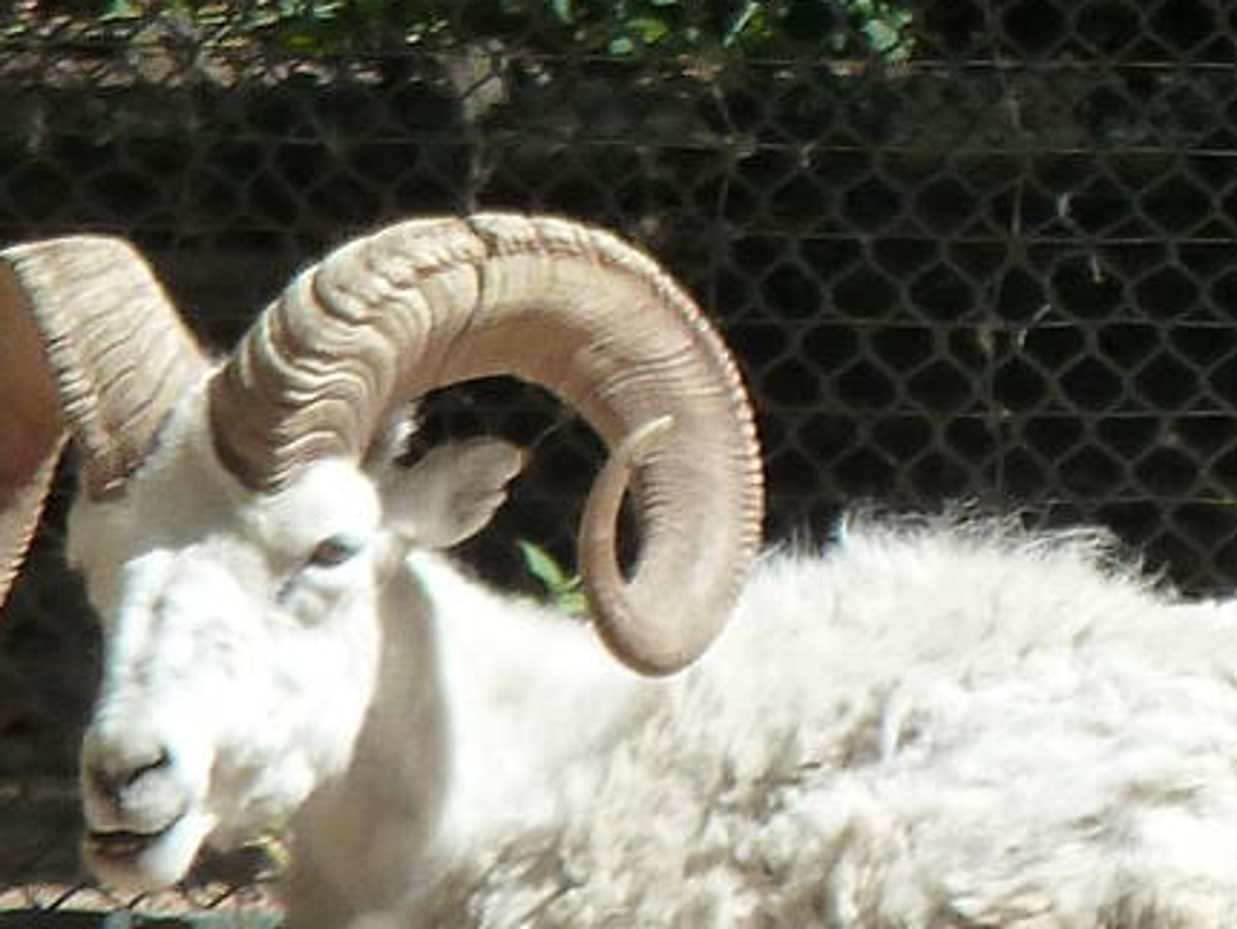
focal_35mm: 1483
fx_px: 53024
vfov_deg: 1.0
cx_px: 958
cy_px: 515
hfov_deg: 1.3
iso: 125
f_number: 4.9
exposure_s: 1/250
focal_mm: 49.2
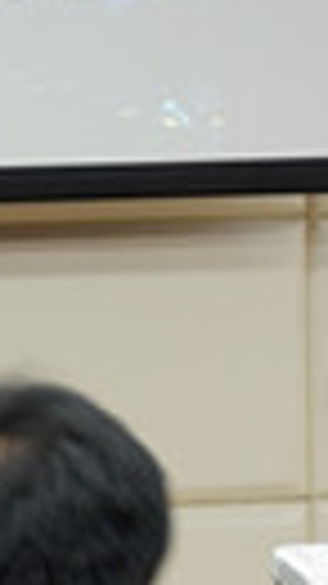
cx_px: -800
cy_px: 119
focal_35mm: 246
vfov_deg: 8.8
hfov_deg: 4.6
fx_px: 3809
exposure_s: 1/5
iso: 200
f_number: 5
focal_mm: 34
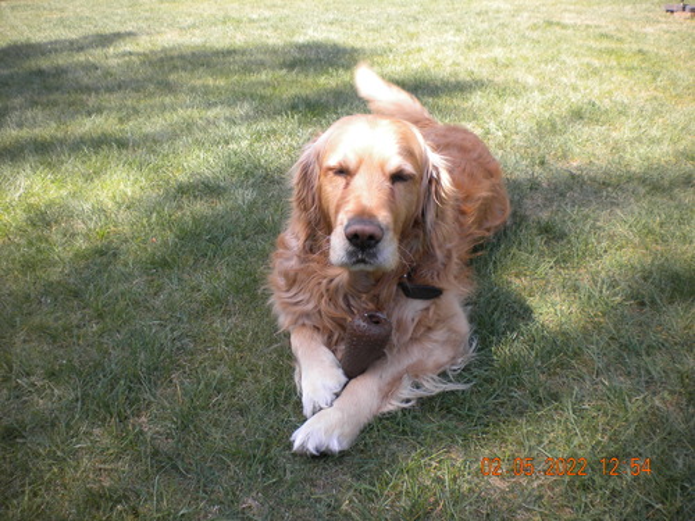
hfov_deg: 52.6
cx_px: 348
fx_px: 703
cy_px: 260
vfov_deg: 40.7
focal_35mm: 35
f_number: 4.6
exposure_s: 1/137
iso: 80
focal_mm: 6.3
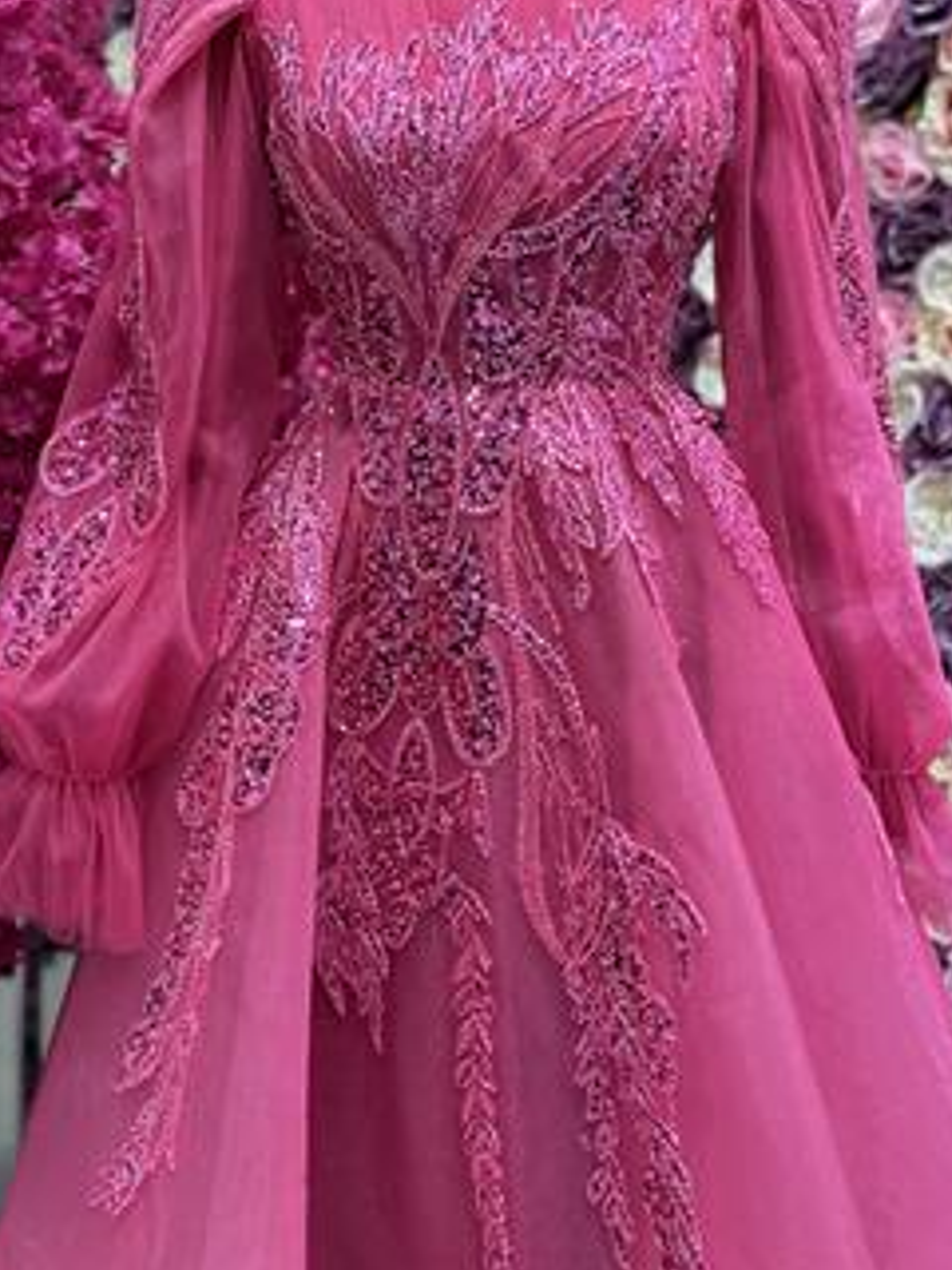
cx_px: 472
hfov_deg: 36.8
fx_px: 1430
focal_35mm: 39
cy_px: 437
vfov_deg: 47.2
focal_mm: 6.86
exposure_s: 1/118
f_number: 1.78
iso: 64
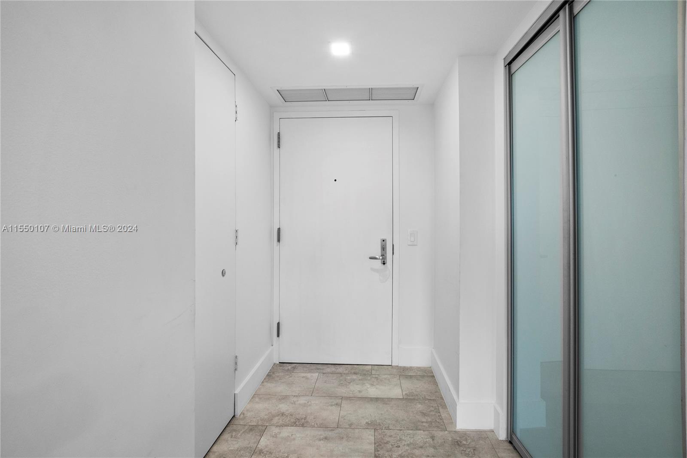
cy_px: 229
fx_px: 286
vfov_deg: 77.3
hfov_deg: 100.4
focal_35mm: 15
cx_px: 344
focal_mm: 10
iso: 450
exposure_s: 1/15
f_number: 8
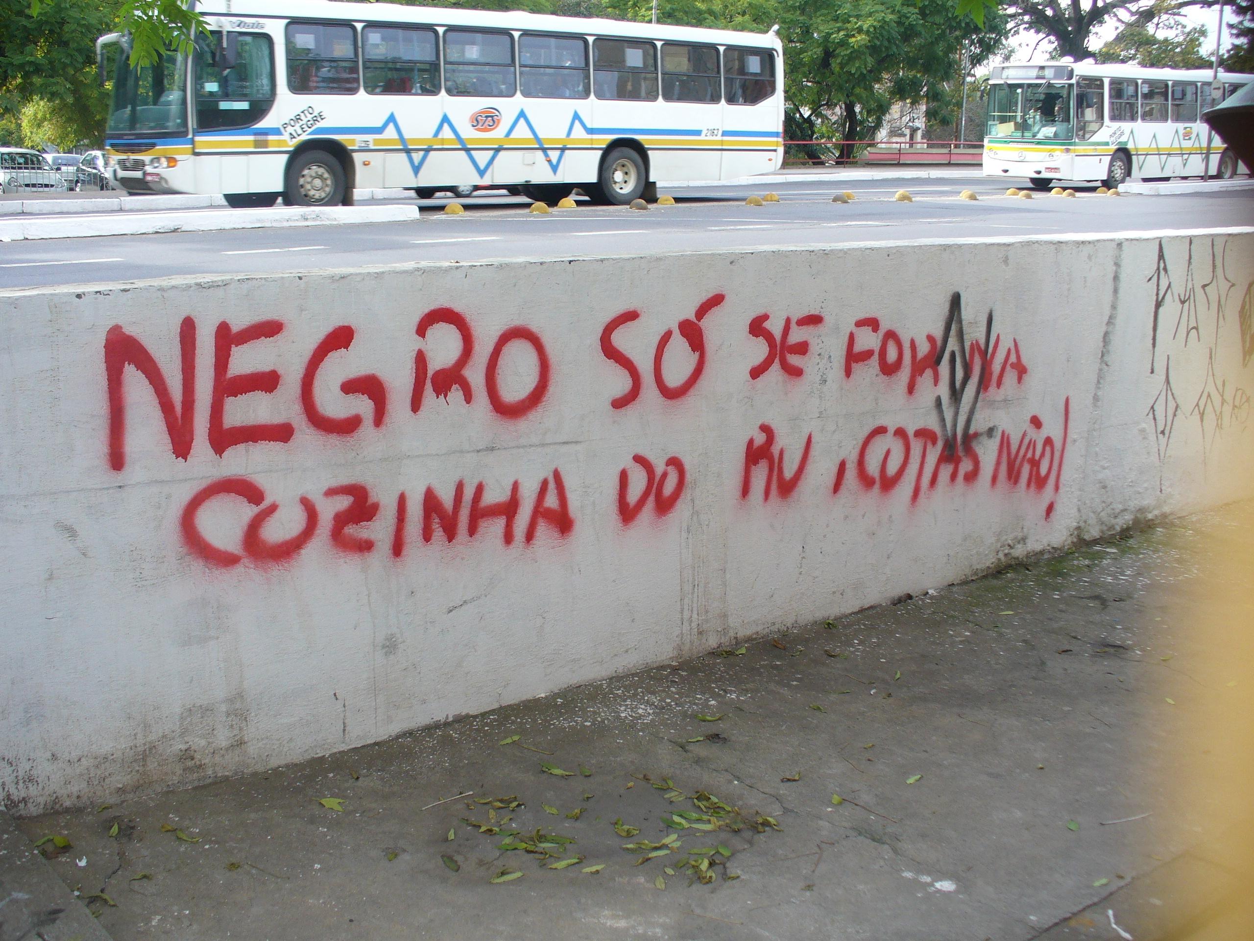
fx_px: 1340
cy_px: 470
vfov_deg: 38.7
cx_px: 627
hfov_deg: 50.1
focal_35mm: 37
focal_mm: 6.1
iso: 80
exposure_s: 1/200
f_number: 2.8
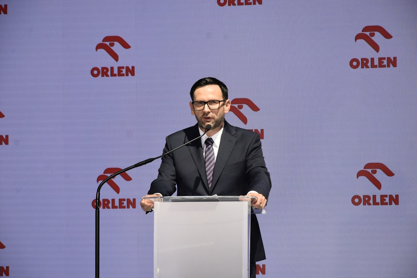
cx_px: 208
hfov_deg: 13.0
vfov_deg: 8.7
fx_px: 1824
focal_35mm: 158
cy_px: 139
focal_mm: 105
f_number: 8
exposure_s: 1/400
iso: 800
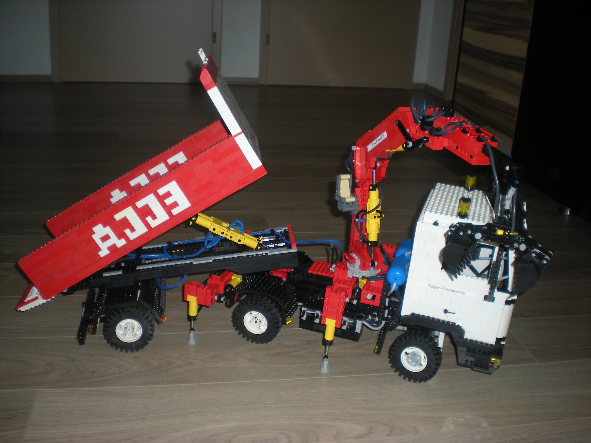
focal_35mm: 38
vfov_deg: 37.7
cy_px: 222
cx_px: 296
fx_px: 649
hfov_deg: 49.0
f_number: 3.1
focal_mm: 6.3
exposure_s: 1/60
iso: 65
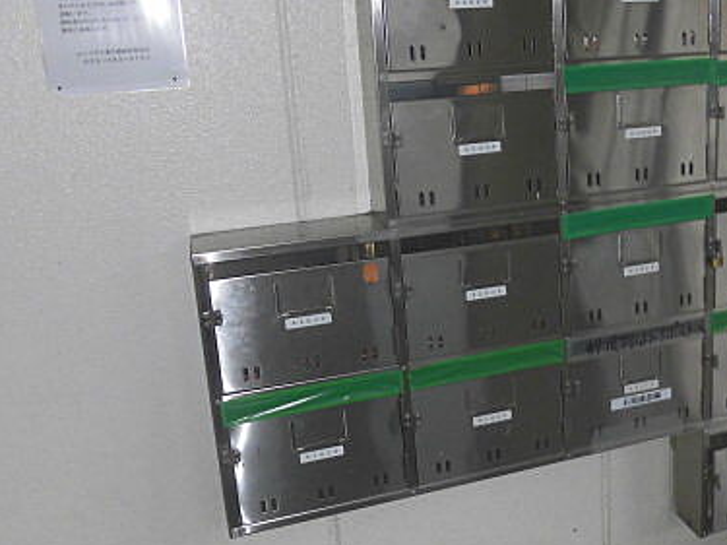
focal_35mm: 41
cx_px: 539
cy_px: 231
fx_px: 861
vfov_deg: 35.0
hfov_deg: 44.4
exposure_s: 1/40
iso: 100
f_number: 3.1
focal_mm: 4.3
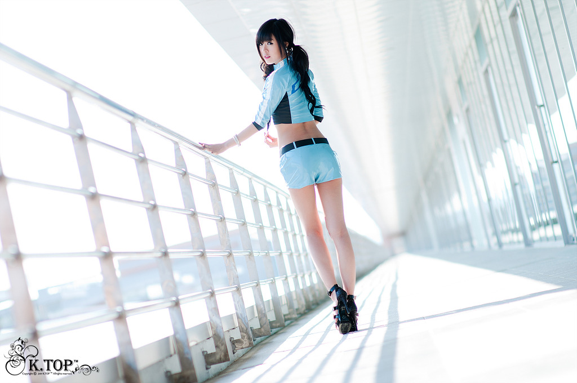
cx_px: 288
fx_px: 2041
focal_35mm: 128
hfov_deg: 16.1
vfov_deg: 10.7
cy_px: 192
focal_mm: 85
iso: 100
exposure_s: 1/1000
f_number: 2
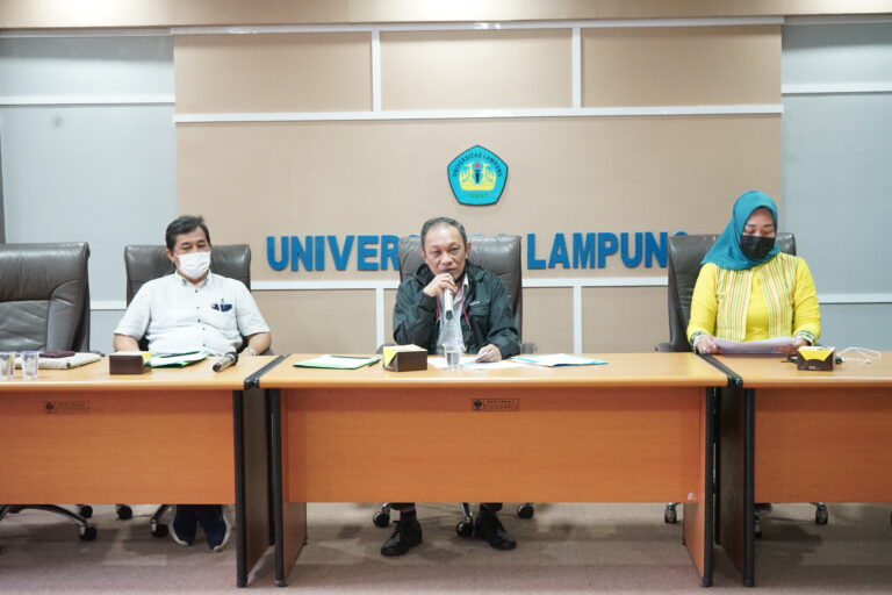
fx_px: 1189
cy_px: 298
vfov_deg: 28.1
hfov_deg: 41.1
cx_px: 446
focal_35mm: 48
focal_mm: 48
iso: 8000
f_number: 6.3
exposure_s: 1/40
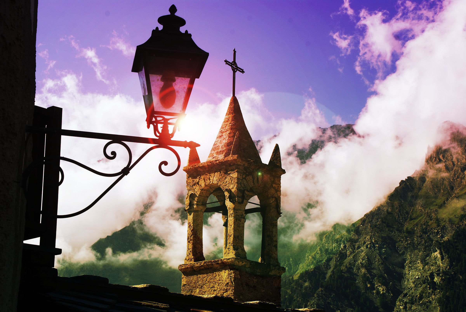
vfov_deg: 18.2
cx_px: 233
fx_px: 972
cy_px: 156
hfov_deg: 27.0
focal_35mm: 75
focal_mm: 50
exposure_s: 1/125
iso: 100
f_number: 13
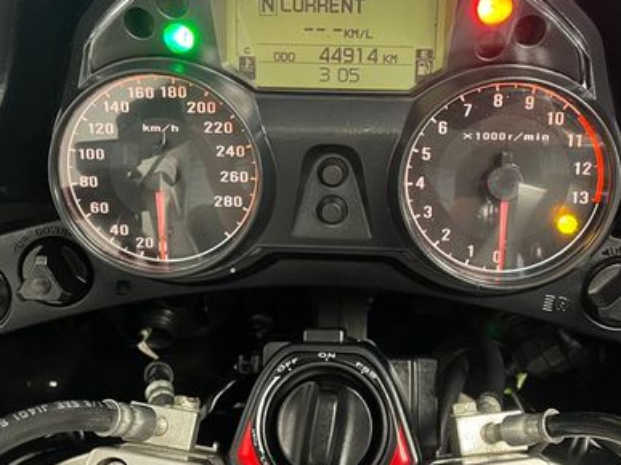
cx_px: 332
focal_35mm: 43
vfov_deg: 33.5
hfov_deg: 43.8
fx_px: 771
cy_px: 183
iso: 500
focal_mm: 5.1
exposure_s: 1/50
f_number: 1.6
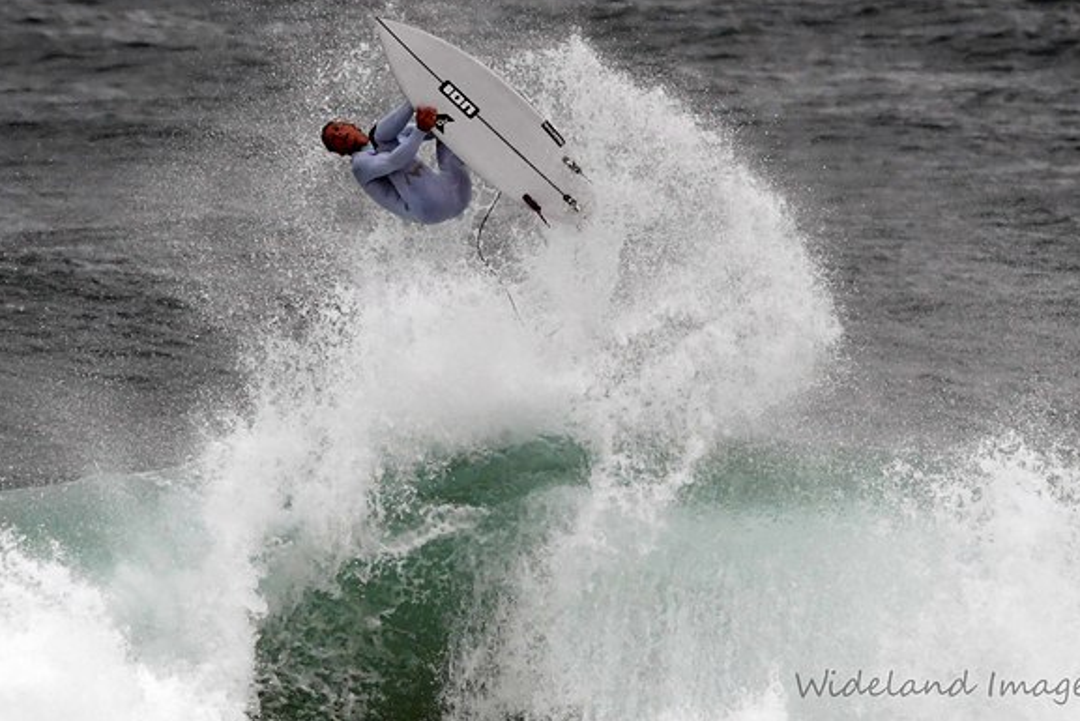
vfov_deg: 1.4
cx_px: 457
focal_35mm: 951
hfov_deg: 2.2
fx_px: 28535
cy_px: 256
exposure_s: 1/8000
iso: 3600
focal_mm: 350
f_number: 6.3
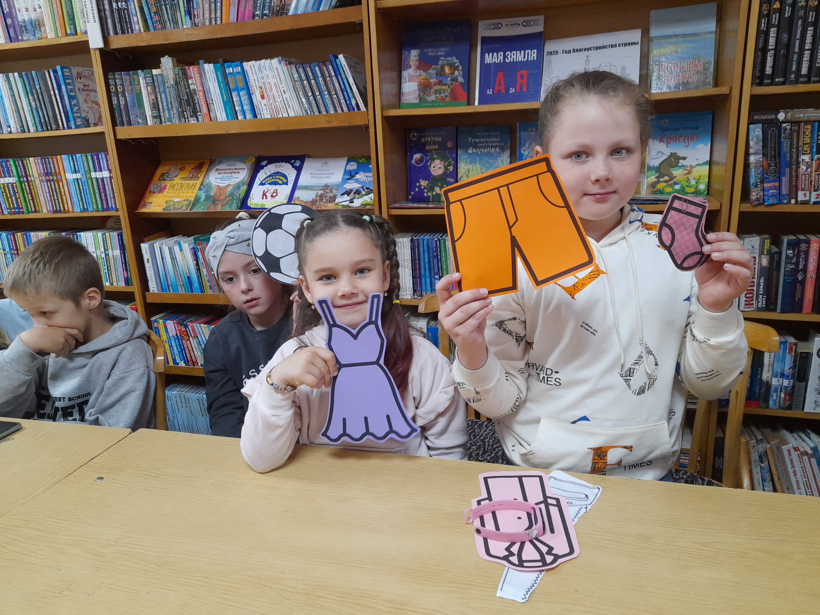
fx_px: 592
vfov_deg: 54.9
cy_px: 308
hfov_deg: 69.4
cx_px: 410
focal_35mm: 25
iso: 250
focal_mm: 4.6
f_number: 2
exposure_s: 1/50
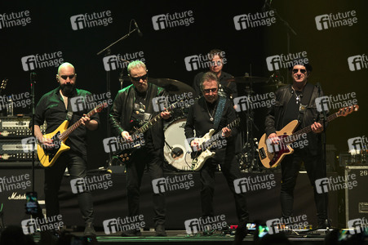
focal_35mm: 210
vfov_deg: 6.5
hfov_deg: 9.8
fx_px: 2145
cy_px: 122
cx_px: 184
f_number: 2.8
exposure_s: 1/125
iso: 1600
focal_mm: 210
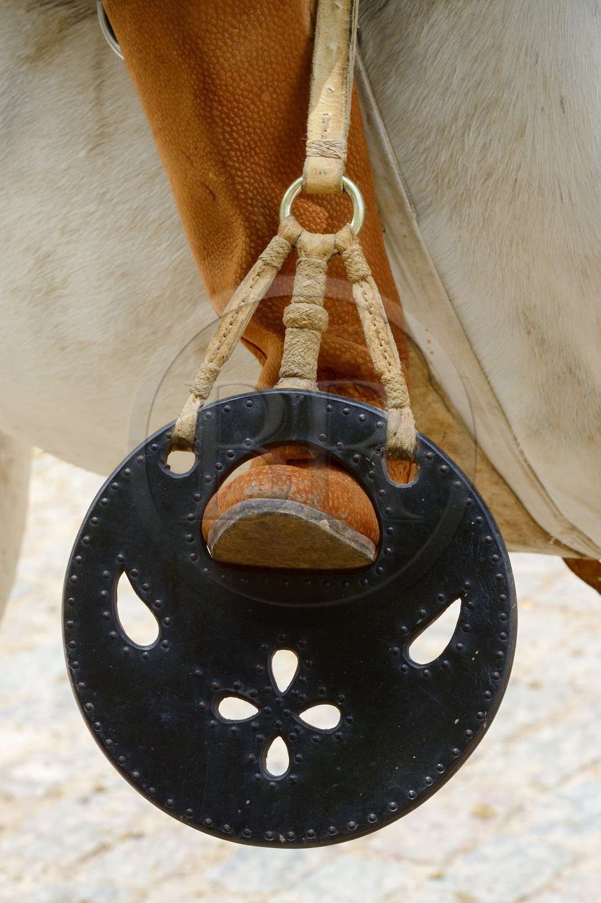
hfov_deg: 11.8
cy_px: 452
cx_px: 300
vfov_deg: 17.6
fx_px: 2906
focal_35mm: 116
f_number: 13
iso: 400
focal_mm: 116
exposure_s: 1/250
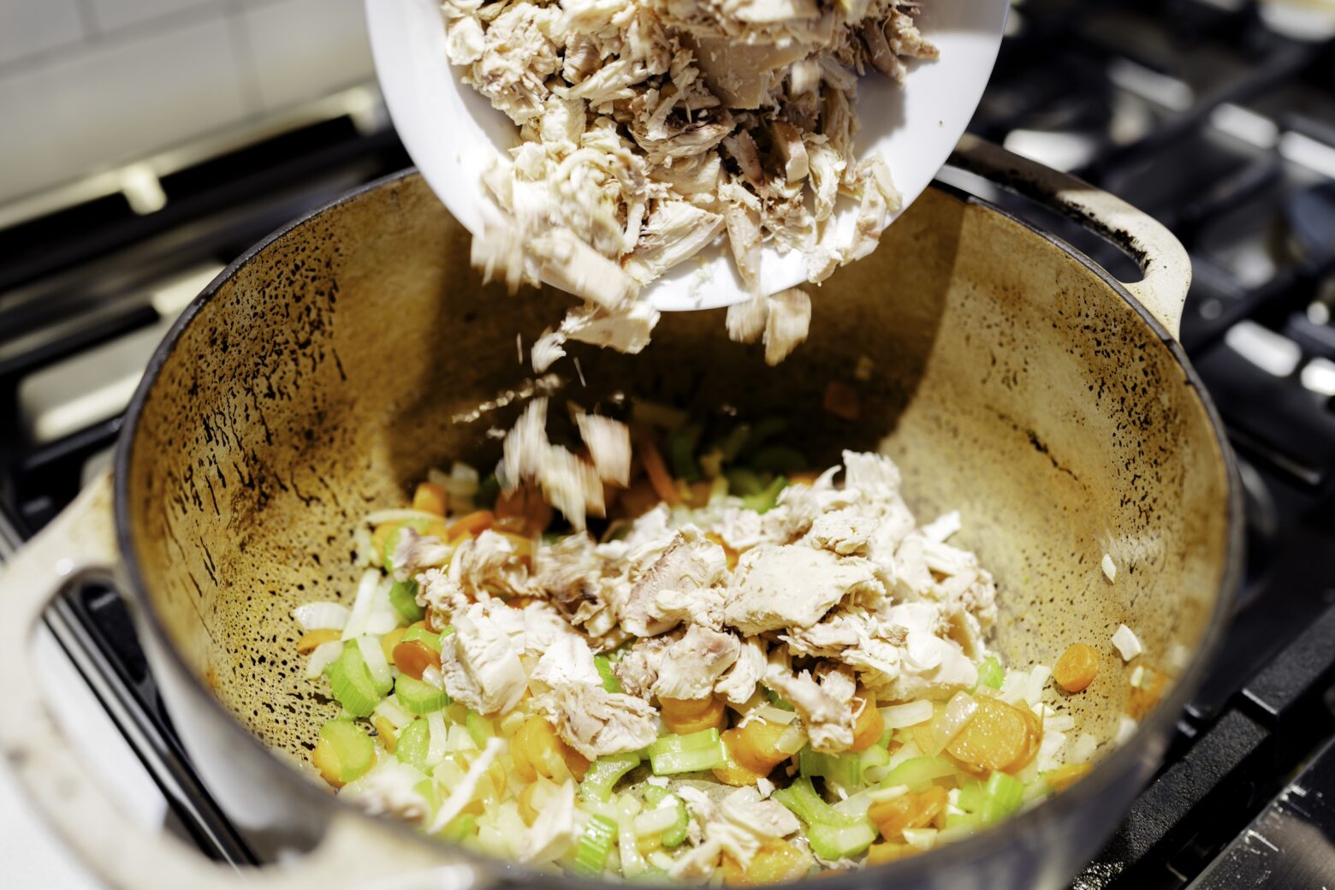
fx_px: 1298
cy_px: 445
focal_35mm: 35
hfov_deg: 54.4
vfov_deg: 37.9
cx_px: 668
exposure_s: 1/125
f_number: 2.2
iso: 100
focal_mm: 35
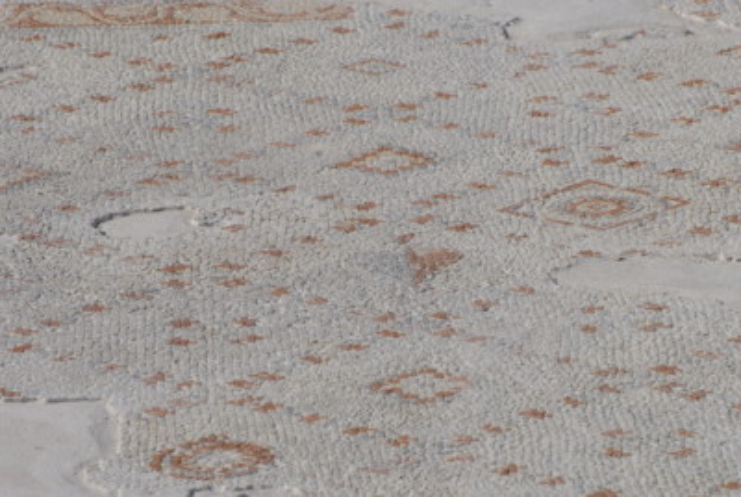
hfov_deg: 5.7
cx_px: 370
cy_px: 248
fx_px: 7421
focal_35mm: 360
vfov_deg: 3.8
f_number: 14
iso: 100
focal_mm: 240
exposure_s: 1/160
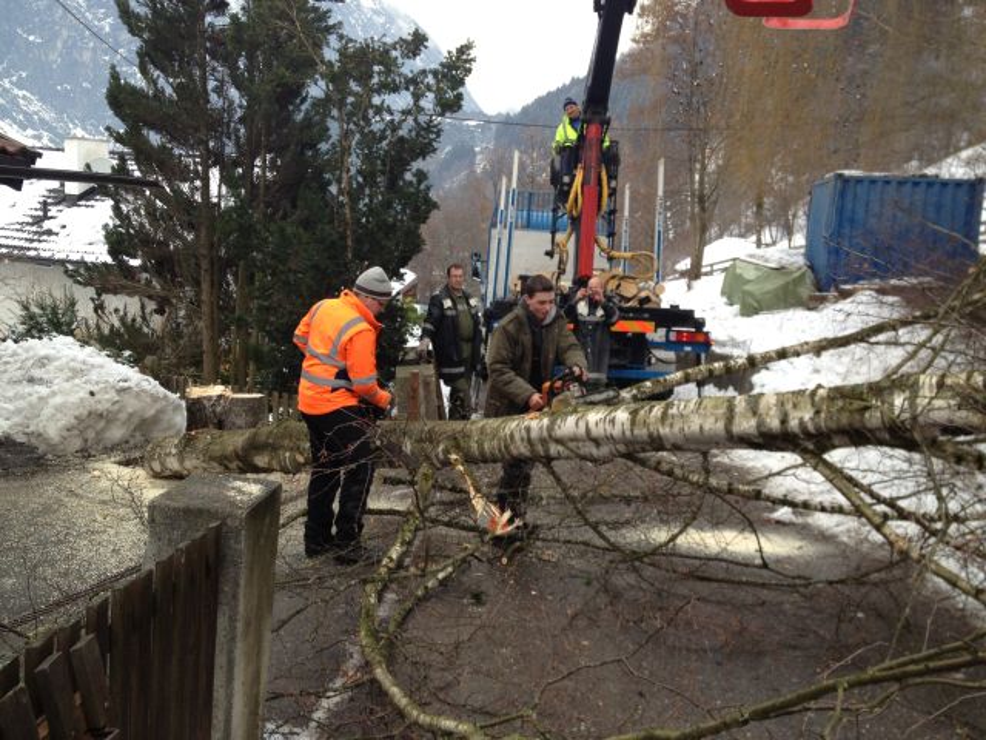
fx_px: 997
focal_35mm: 35
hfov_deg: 52.6
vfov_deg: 40.7
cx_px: 493
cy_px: 370
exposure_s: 1/298
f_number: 2.4
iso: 64
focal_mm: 4.28
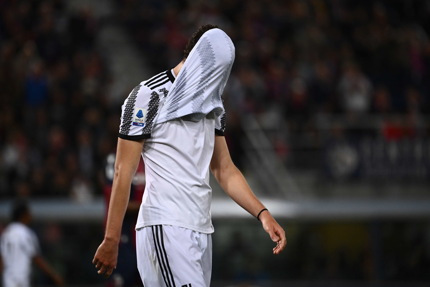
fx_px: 4180
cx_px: 215
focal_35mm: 350
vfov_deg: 3.9
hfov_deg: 5.9
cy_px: 144
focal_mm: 350
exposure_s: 1/1600
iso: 2500
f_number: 4
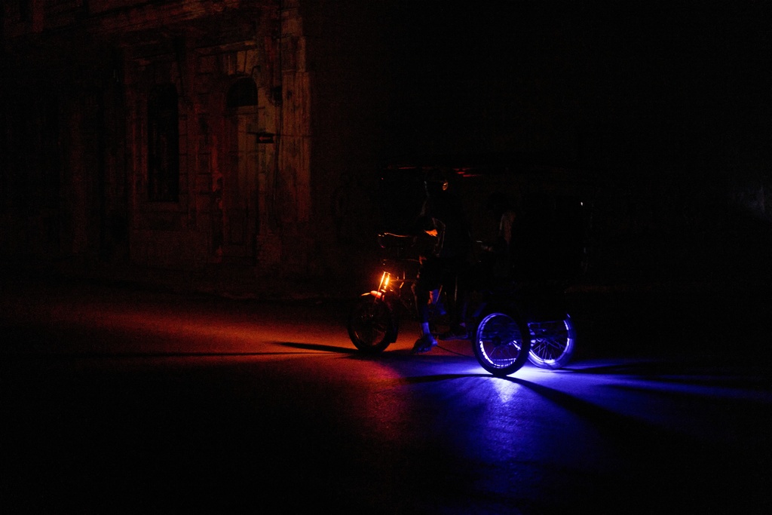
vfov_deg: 24.6
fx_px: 1180
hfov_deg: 36.2
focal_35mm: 55
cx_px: 386
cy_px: 258
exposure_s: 1/125
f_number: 2
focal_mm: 55
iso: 8000
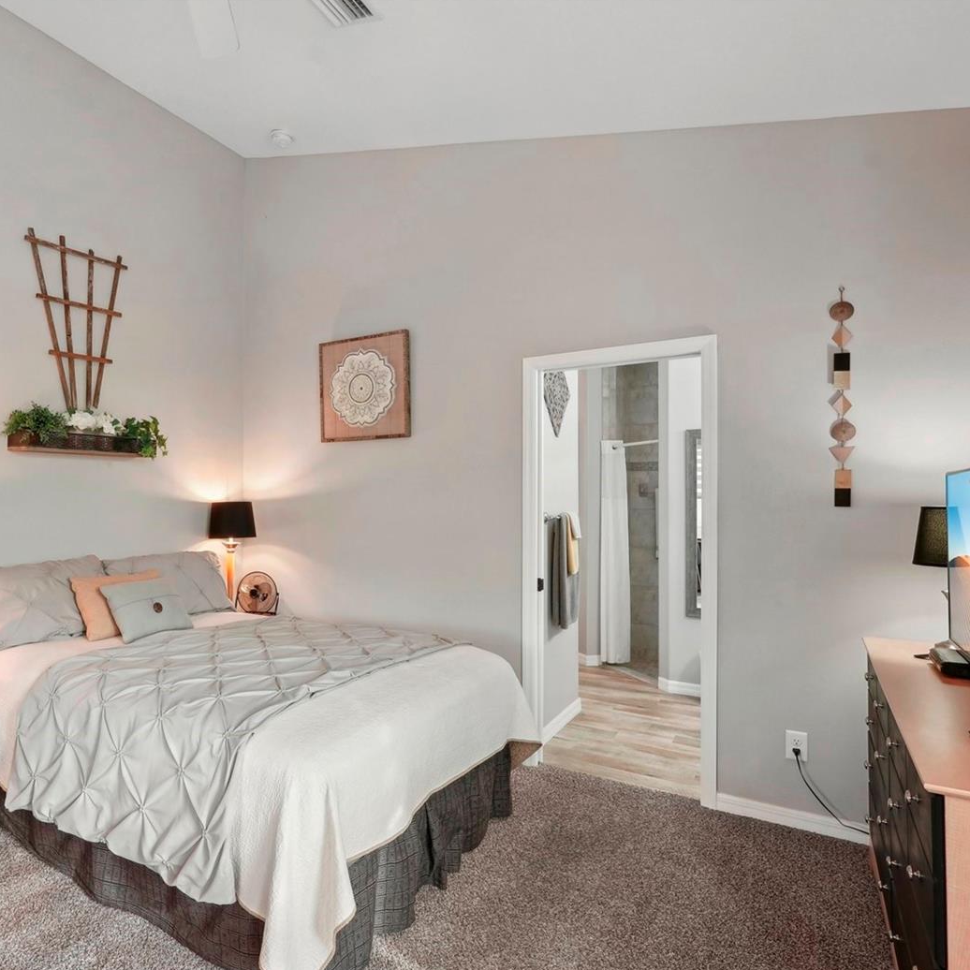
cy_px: 492
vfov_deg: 72.1
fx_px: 666
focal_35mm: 21
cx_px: 327
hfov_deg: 70.2
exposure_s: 1/8
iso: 400
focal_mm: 16
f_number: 8
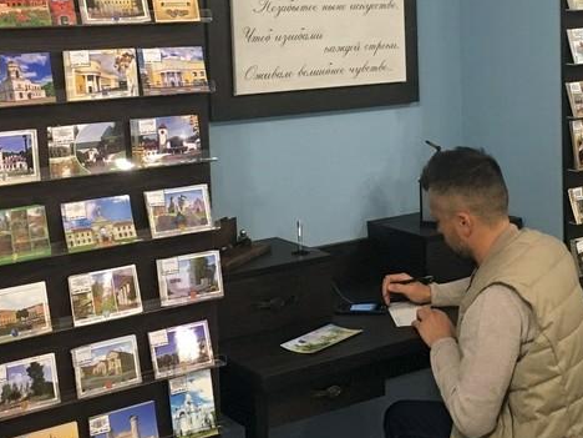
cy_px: 105
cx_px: 395
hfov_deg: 30.9
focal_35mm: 62
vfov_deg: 23.4
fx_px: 1044
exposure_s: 1/33
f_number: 2.2
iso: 200
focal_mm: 4.15
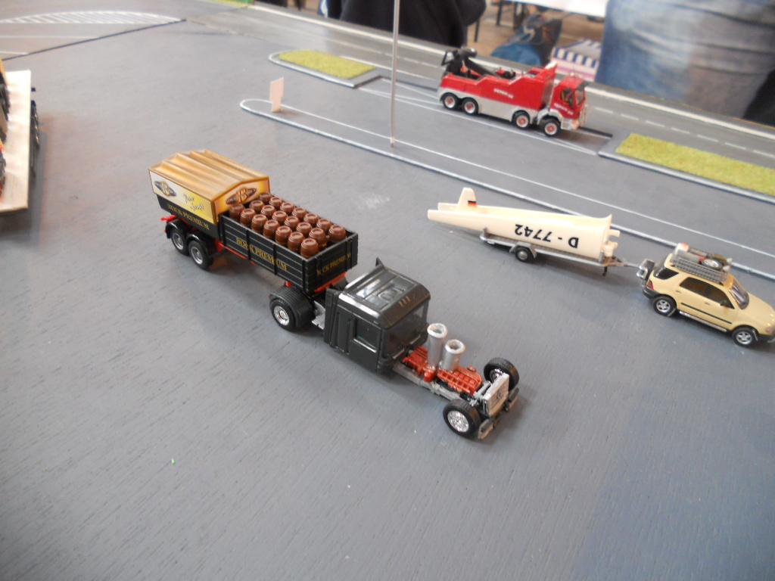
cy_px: 290
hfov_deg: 65.3
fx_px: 604
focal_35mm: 27
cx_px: 388
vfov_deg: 51.4
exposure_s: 1/30
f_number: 3.2
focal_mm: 4.9
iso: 200
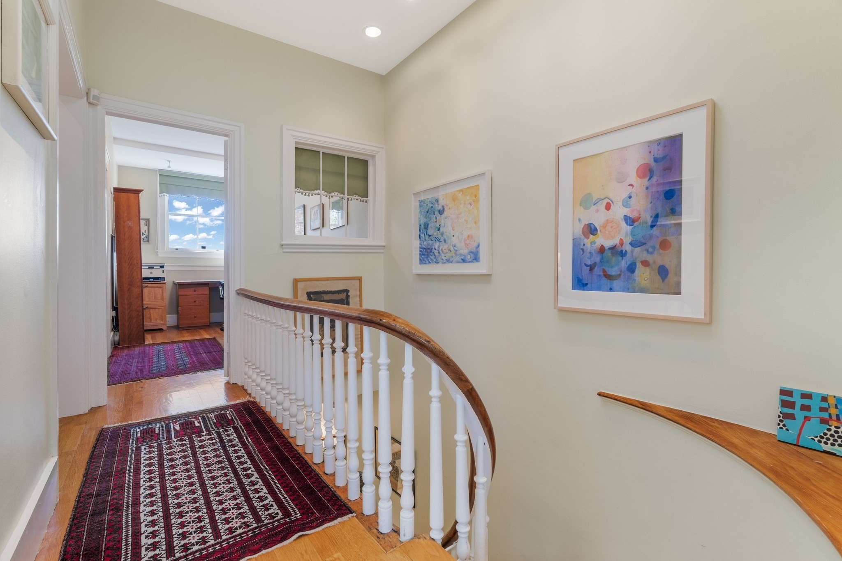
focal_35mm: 16
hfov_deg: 96.7
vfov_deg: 73.8
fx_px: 374
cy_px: 280
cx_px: 421
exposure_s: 1/1.25
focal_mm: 16
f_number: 8
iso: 200
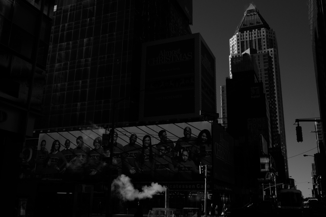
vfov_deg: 37.9
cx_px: 163
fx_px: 317
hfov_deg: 54.4
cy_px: 108
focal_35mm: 35
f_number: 14
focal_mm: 23
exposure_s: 1/500
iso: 400
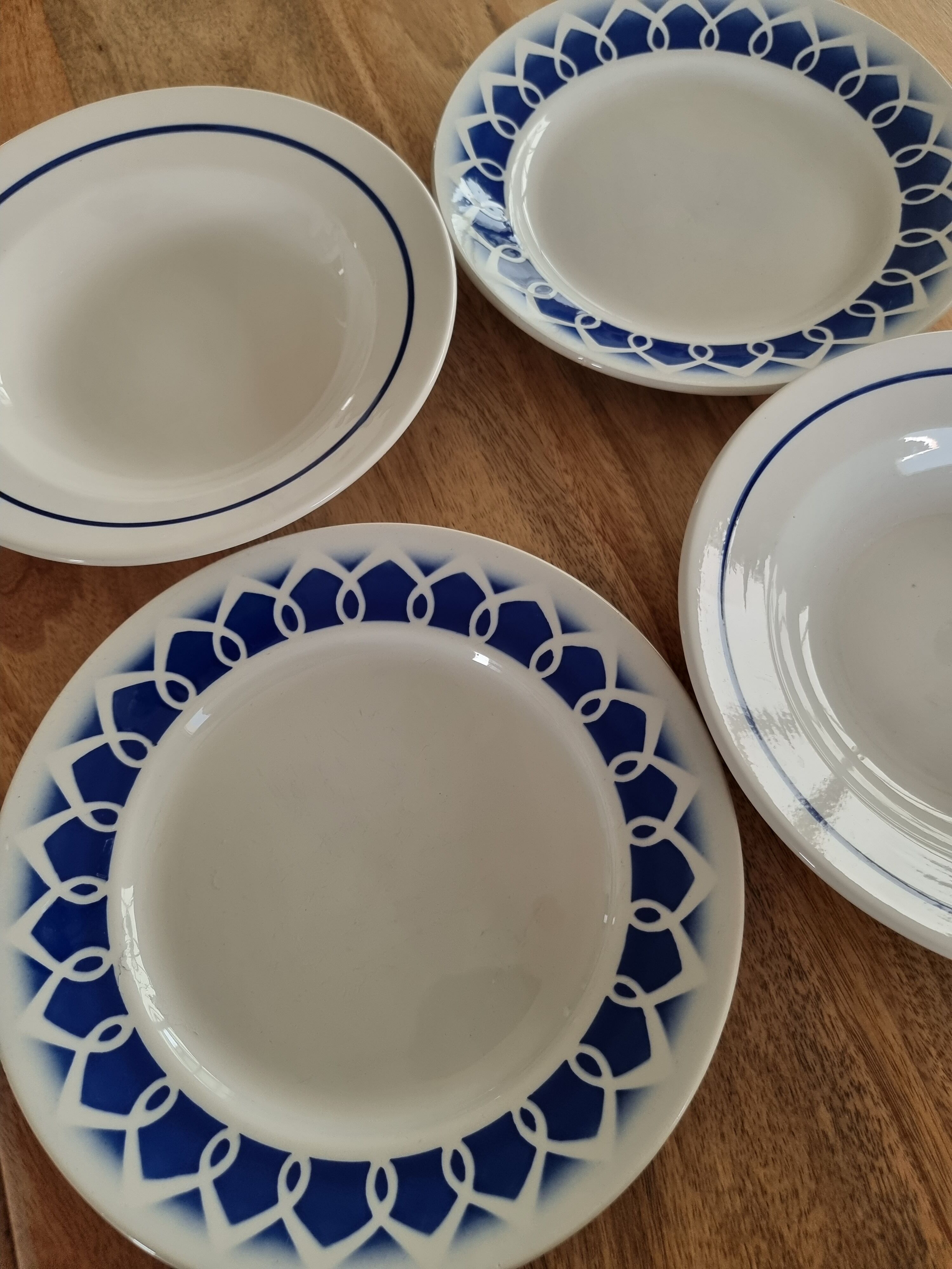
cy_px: 634
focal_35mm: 24
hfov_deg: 56.8
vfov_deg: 71.6
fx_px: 880
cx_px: 476
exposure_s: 1/100
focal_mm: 6.7
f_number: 1.8
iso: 250
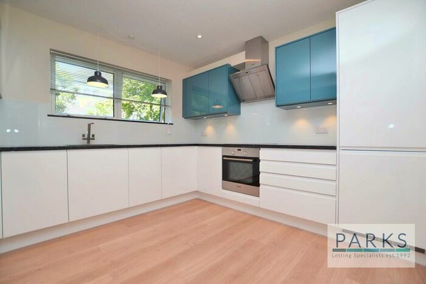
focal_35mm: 15
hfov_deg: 100.4
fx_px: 178
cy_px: 142
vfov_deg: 77.4
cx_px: 213
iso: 100
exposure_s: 1/60
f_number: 4
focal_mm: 10
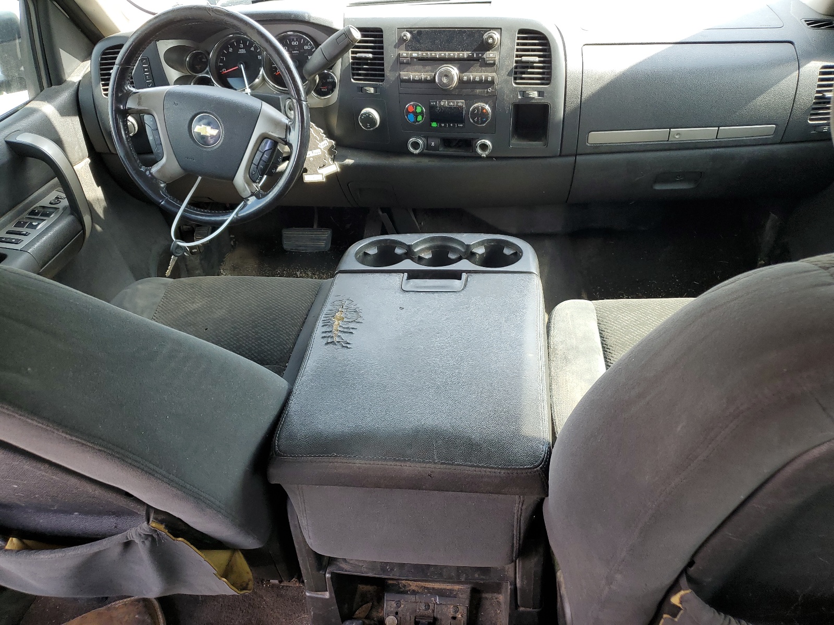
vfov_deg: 53.1
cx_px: 417
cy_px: 312
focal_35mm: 26
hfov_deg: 67.3
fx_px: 626
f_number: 1.5
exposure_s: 1/120
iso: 53
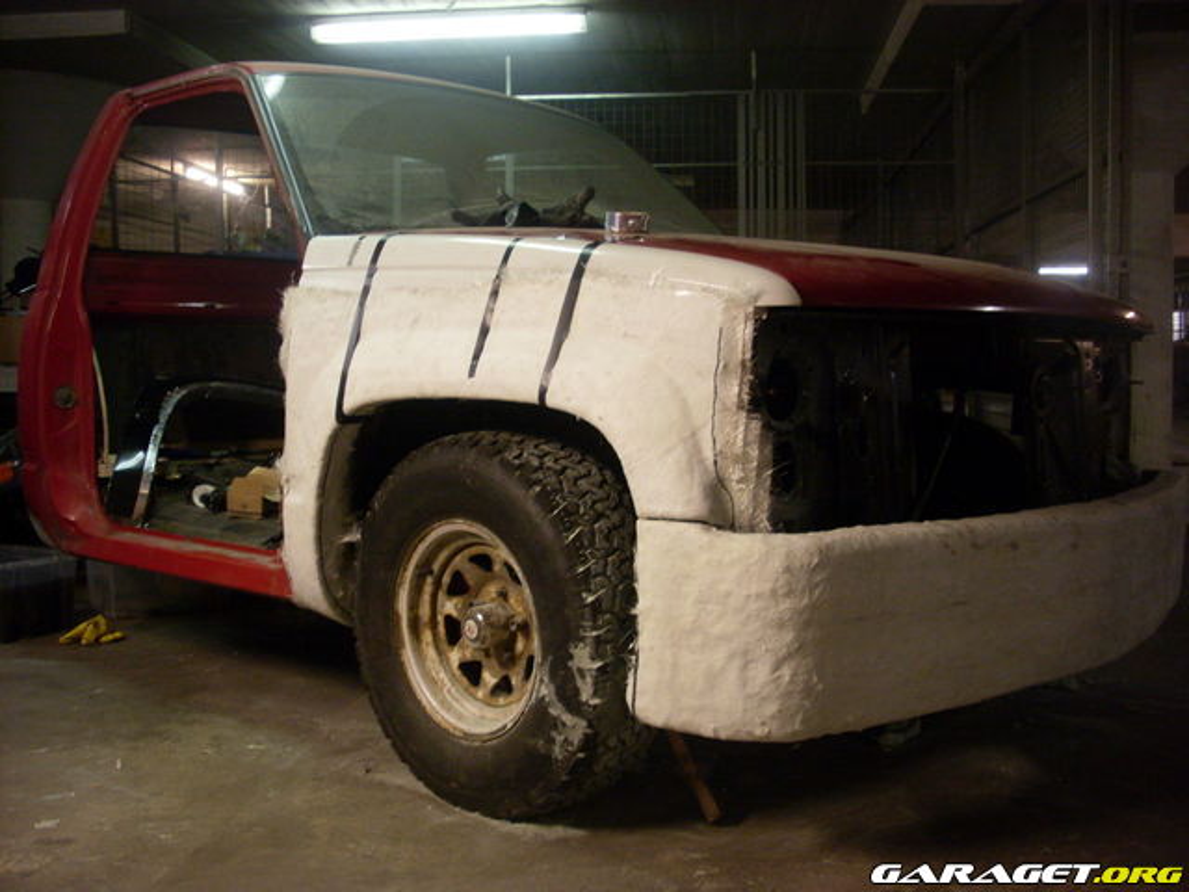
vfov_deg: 37.7
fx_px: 1305
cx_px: 594
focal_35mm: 38
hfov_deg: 49.0
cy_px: 446
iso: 200
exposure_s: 1/10
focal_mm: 6.3
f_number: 3
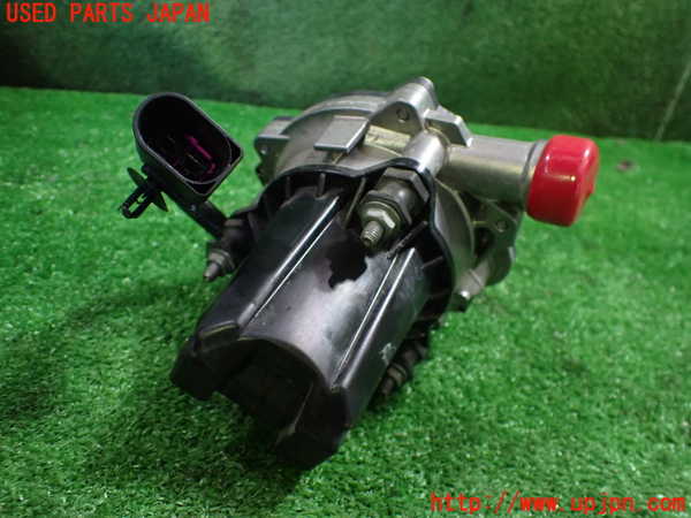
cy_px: 259
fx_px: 599
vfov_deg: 46.8
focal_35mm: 30
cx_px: 346
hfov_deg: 60.0
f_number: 2.3
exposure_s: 1/80
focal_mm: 5.4
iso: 800
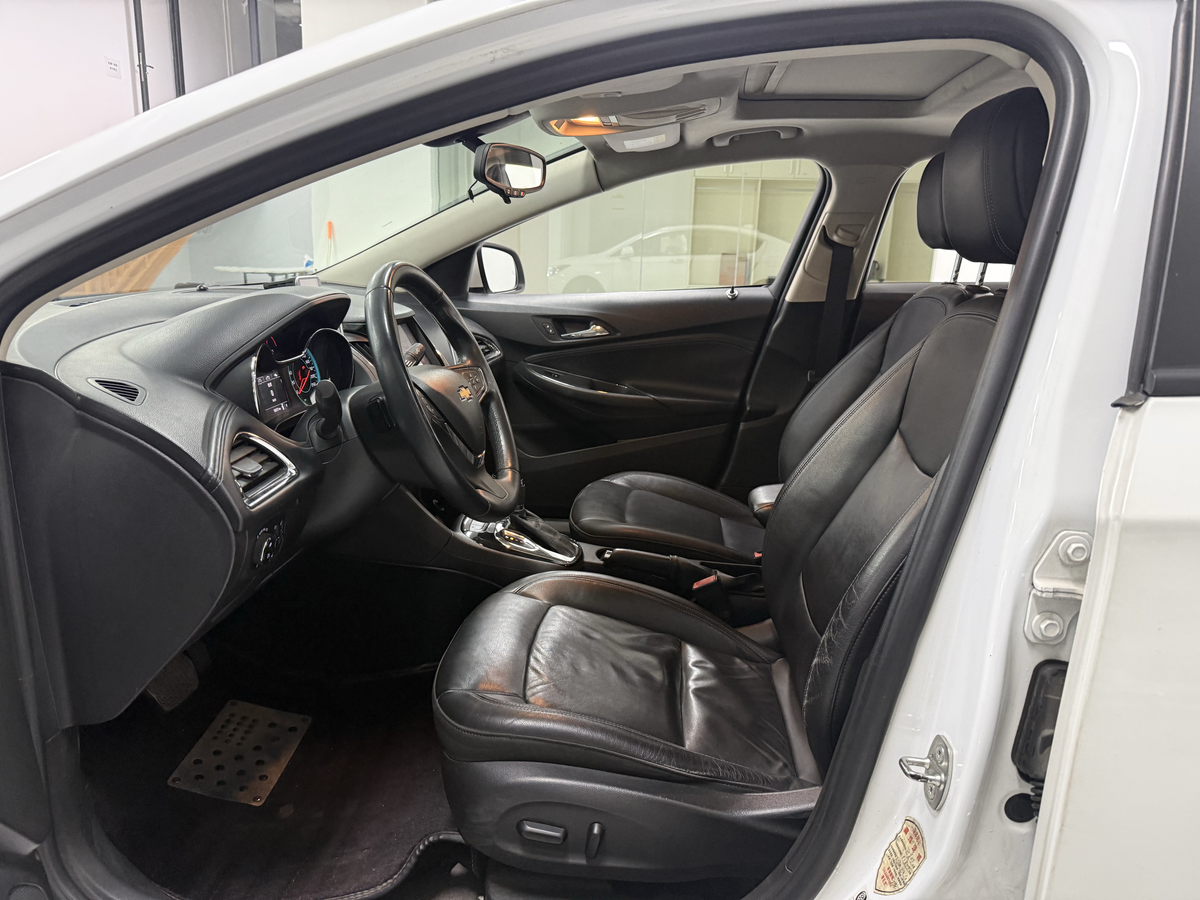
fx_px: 832
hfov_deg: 71.6
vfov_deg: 56.8
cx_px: 600
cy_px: 450
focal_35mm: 24
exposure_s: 1/50
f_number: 1.78
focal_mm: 6.76
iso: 320
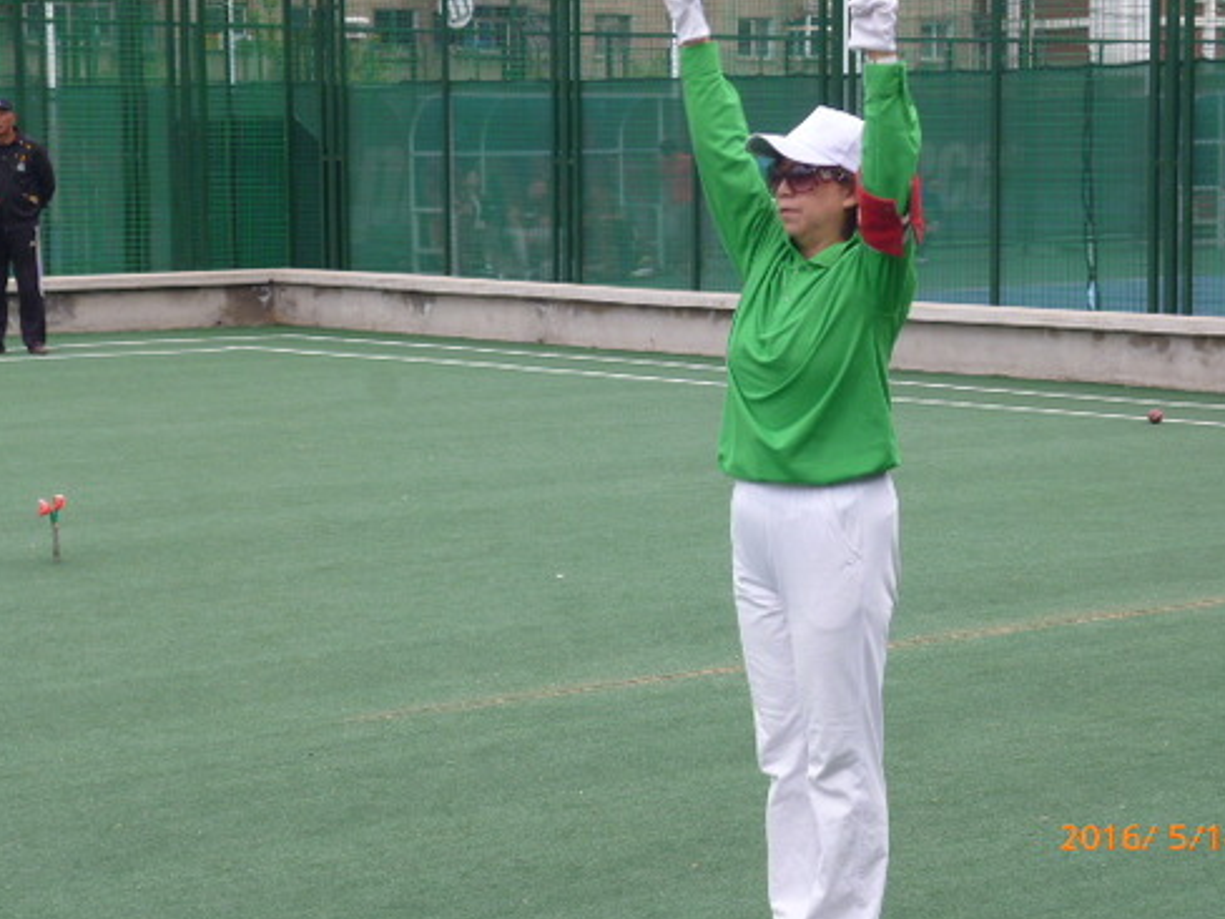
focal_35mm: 96
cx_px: 733
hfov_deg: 20.4
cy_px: 384
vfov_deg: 15.4
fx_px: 3397
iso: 100
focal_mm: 13.9
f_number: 4.9
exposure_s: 1/100
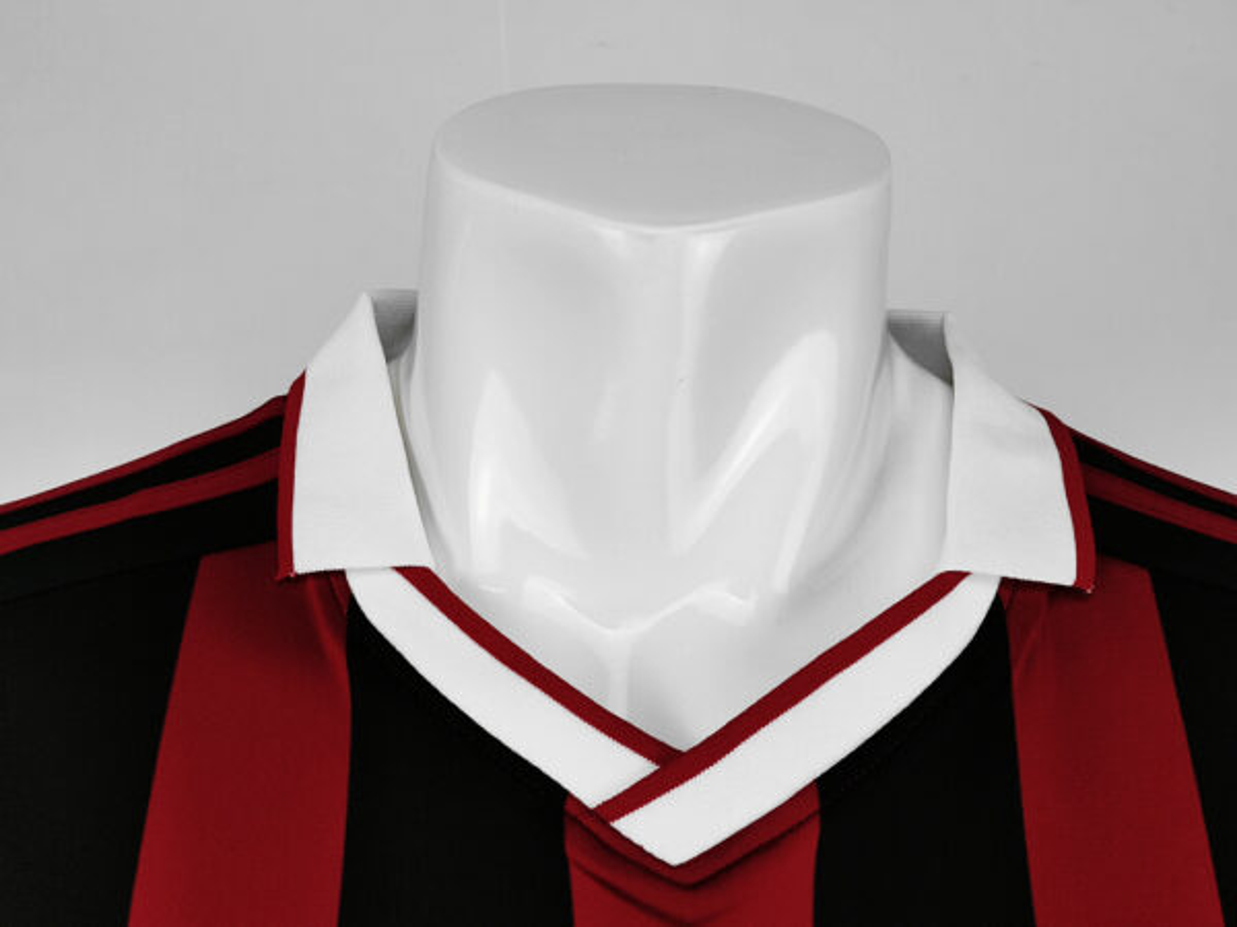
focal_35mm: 35
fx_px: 1251
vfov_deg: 40.7
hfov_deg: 52.6
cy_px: 464
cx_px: 618
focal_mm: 5.58
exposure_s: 1/60
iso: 80
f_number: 1.8
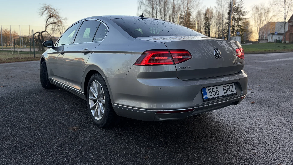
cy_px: 68
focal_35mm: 29
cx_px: 144
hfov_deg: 66.1
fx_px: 225
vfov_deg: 40.1
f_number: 1.6
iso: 50
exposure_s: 1/629
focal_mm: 5.96
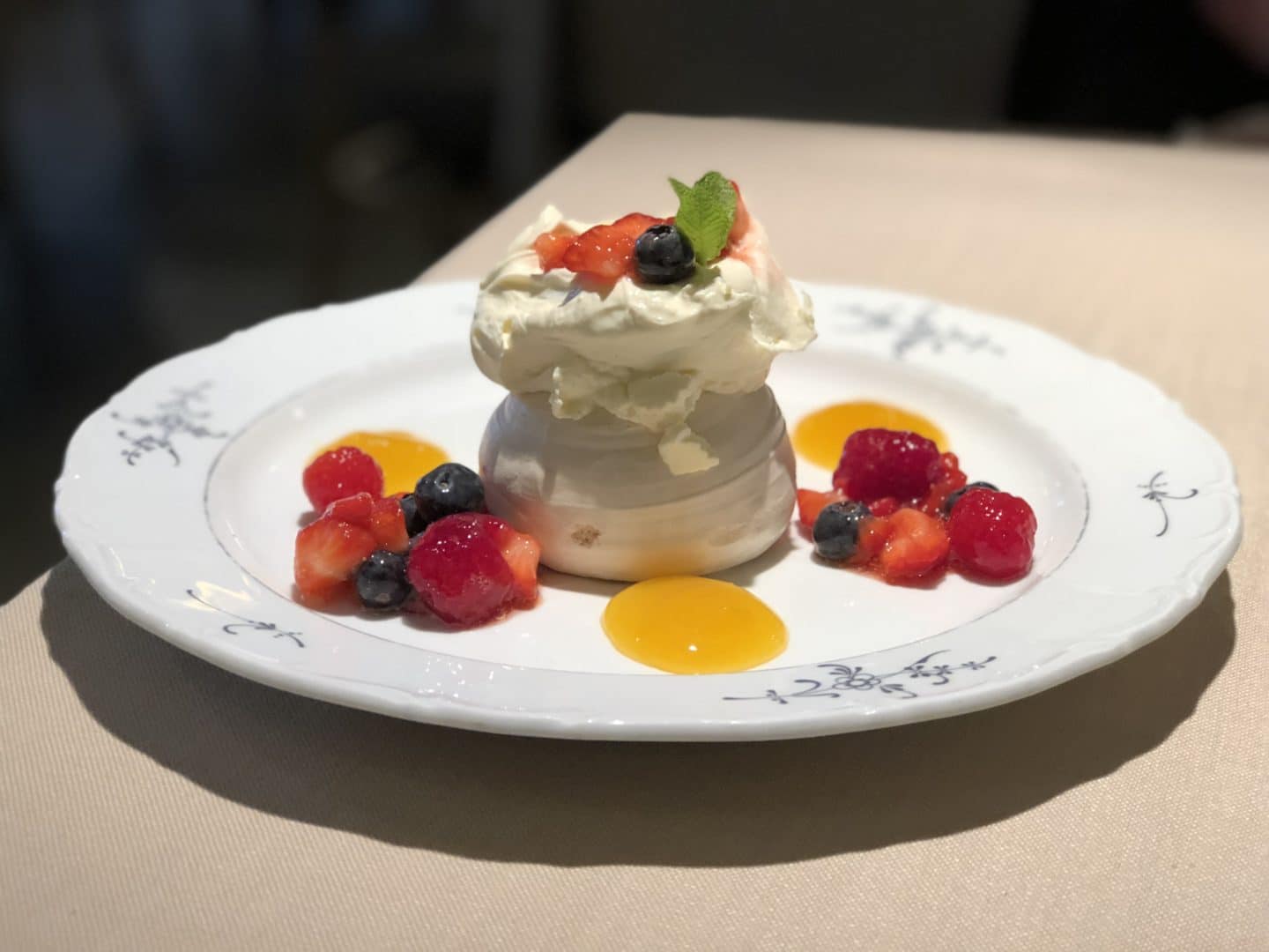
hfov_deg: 33.8
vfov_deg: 25.7
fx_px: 2090
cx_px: 634
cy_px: 476
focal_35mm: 57
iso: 125
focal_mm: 6.6
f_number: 2.8
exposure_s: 1/50
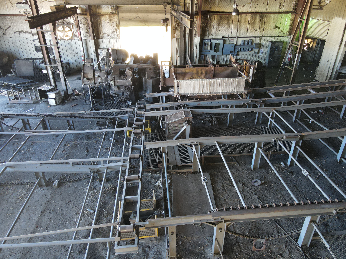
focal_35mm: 24
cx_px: 173
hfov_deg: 71.6
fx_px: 240
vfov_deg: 56.8
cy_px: 130
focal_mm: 4.5
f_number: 2.8
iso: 280
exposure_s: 1/15
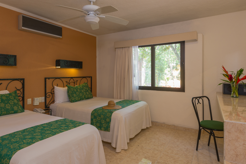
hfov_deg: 76.0
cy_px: 77
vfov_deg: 55.1
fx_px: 157
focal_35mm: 23
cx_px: 117
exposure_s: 1/5
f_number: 8
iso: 250
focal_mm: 16
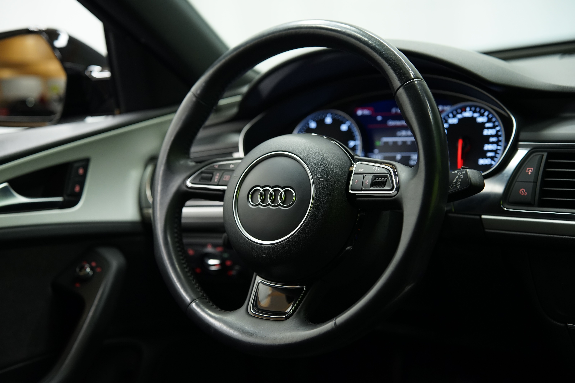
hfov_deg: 38.9
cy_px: 192
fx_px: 815
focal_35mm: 51
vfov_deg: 26.5
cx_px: 288
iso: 1000
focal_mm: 51
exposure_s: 1/40
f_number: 2.8
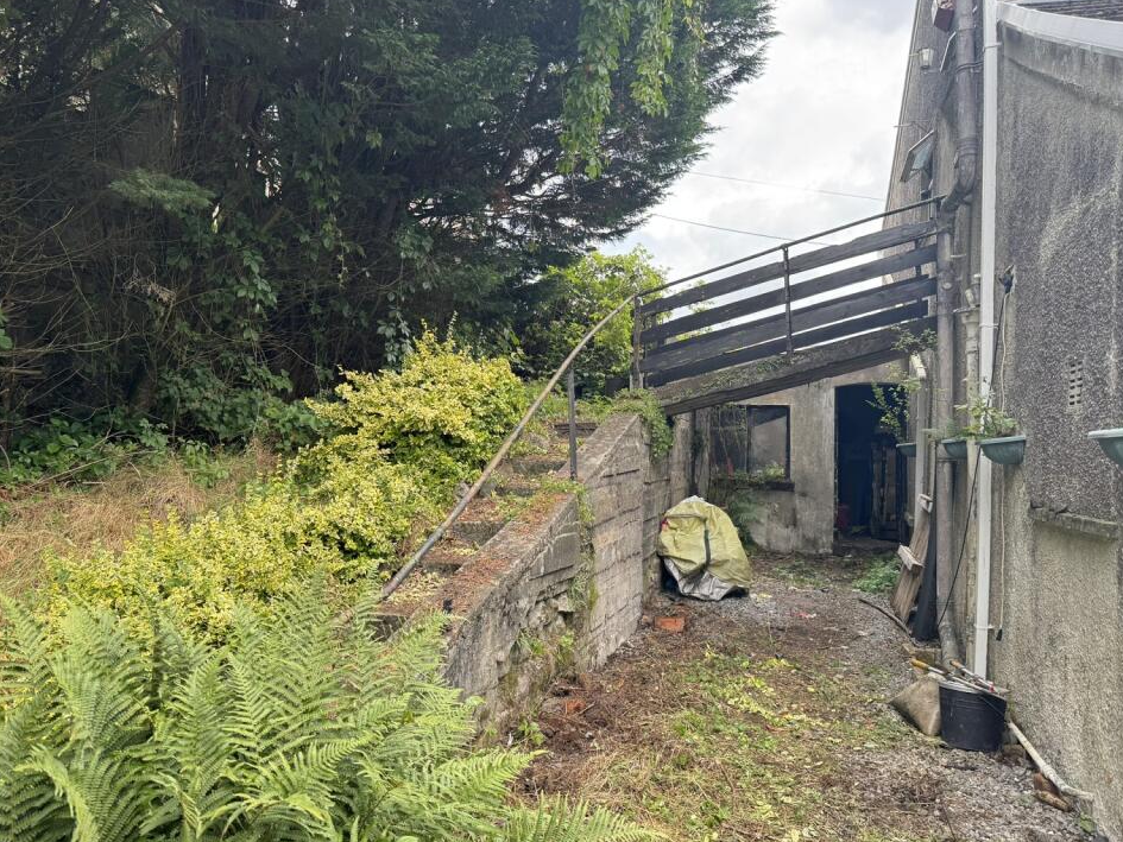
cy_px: 426
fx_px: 844
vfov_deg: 53.1
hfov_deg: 67.3
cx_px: 567
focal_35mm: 26
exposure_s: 1/368
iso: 80
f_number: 1.78
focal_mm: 6.76
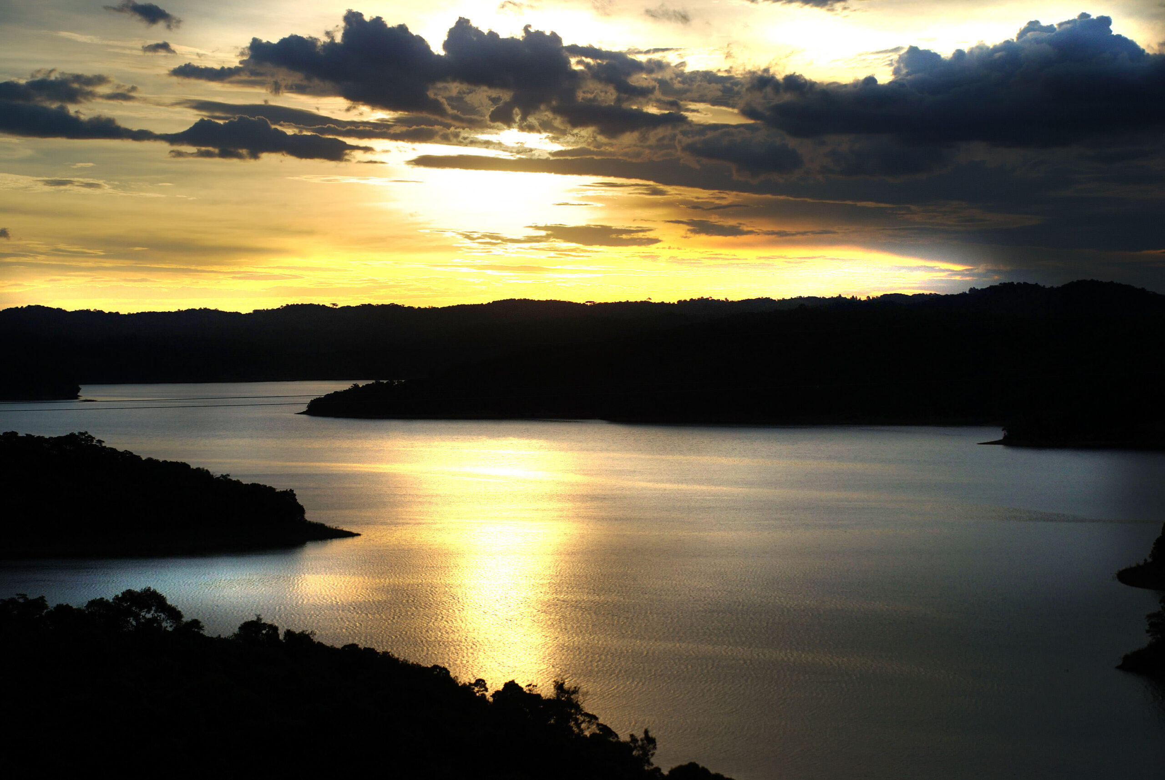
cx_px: 582
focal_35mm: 78
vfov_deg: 17.5
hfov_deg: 26.0
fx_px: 2527
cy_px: 390
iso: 125
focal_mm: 52
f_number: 5
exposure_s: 1/500
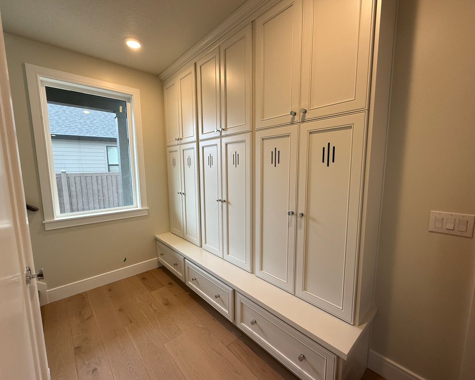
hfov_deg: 96.8
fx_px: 211
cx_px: 234
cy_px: 194
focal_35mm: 15
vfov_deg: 84.0
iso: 100
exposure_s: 1/99
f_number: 2.2
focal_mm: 2.22
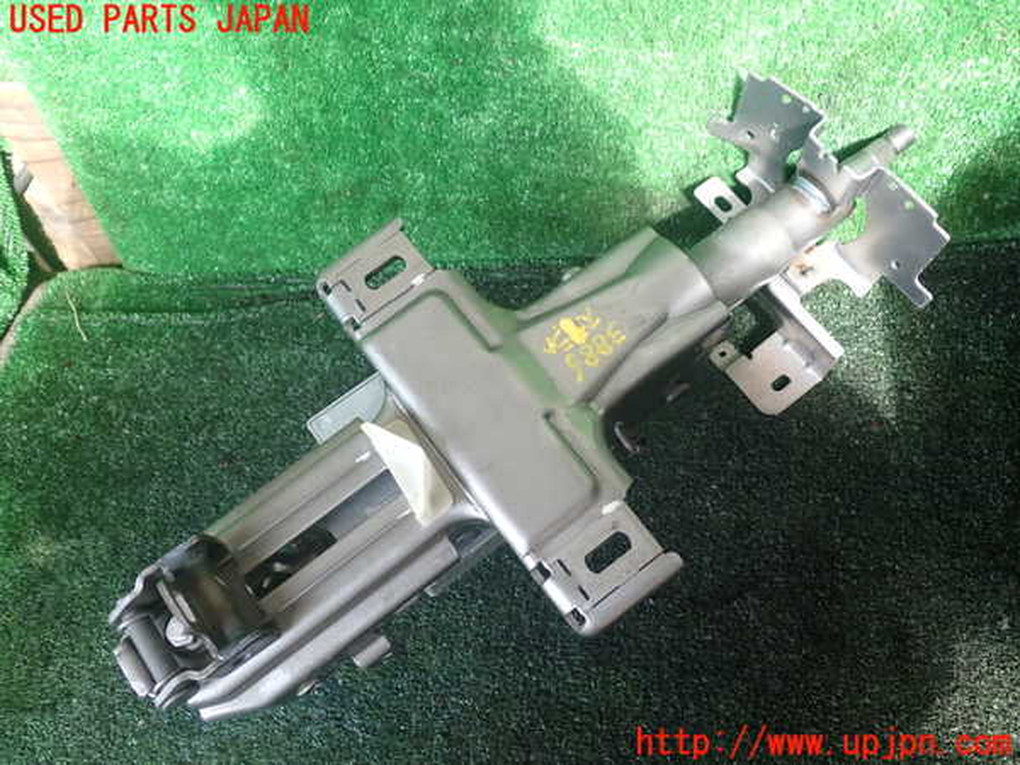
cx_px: 510
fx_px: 884
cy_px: 382
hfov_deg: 60.0
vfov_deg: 46.8
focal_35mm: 30
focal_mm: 5.4
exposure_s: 1/60
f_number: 2.3
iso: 100
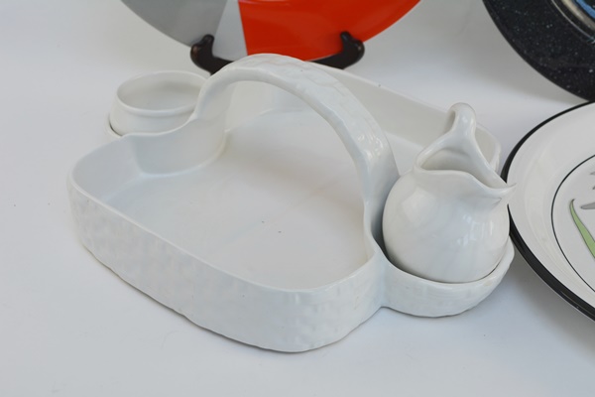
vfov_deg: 23.8
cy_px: 198
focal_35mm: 57
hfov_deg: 35.1
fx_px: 942
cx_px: 298
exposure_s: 1/200
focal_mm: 38
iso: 200
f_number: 7.1
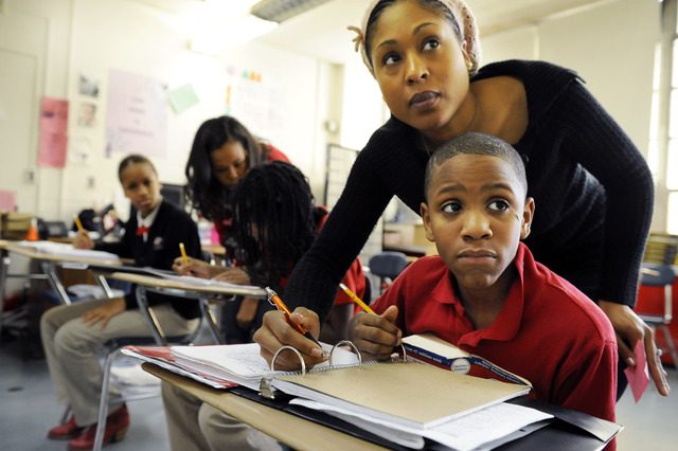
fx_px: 546
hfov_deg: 63.7
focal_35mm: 29
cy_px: 226
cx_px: 339
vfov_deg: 44.9
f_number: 3.5
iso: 2500
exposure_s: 1/200
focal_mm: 29
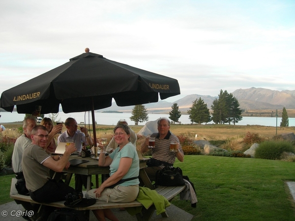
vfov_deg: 37.7
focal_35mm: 38
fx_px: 324
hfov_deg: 49.0
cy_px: 110
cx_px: 148
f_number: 2.8
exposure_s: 1/172
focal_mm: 7.8
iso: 50
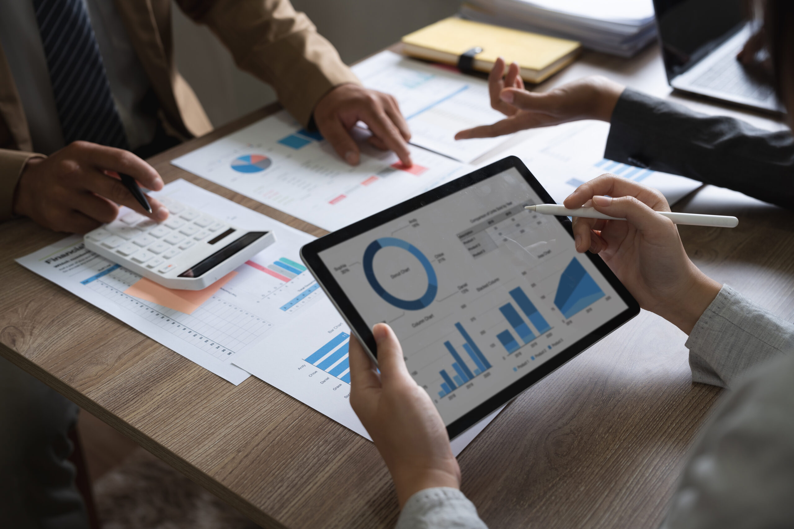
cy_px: 264
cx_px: 397
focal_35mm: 42
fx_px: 926
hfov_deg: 46.4
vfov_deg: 31.9
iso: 100
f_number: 4
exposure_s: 1/50
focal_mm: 42
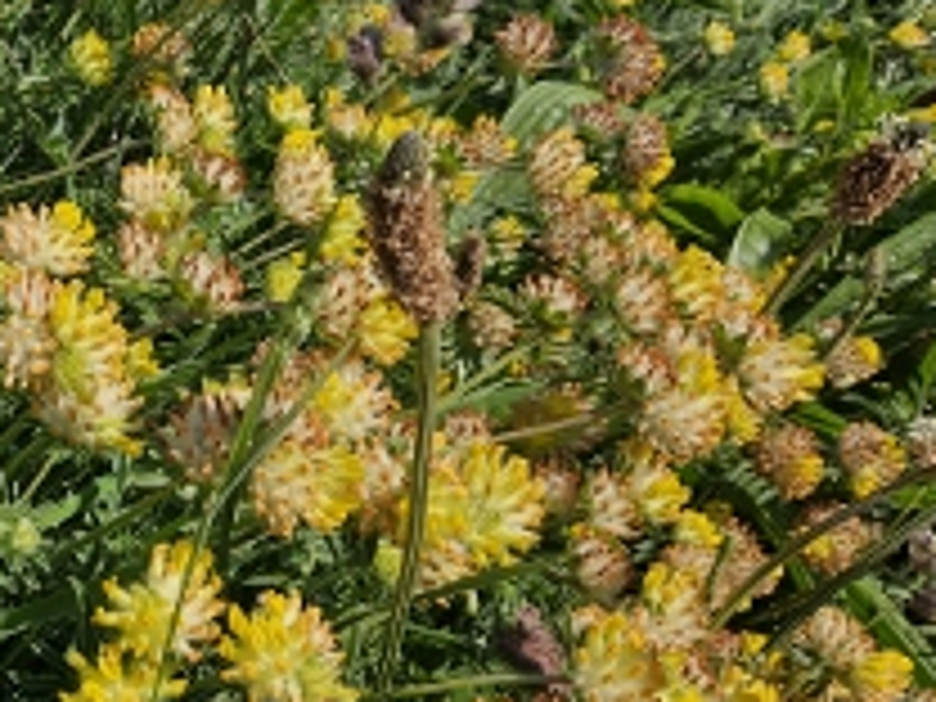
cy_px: 250
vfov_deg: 27.9
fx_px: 1406
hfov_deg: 32.3
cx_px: -99
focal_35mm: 52
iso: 25
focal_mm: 5.4
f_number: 1.8
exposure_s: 1/2565
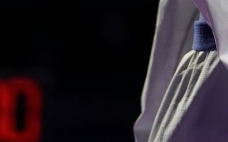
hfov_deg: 2.7
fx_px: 4827
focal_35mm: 777
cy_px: -129
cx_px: 318
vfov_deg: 1.7
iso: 1250
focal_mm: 150
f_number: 2.8
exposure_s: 1/1000
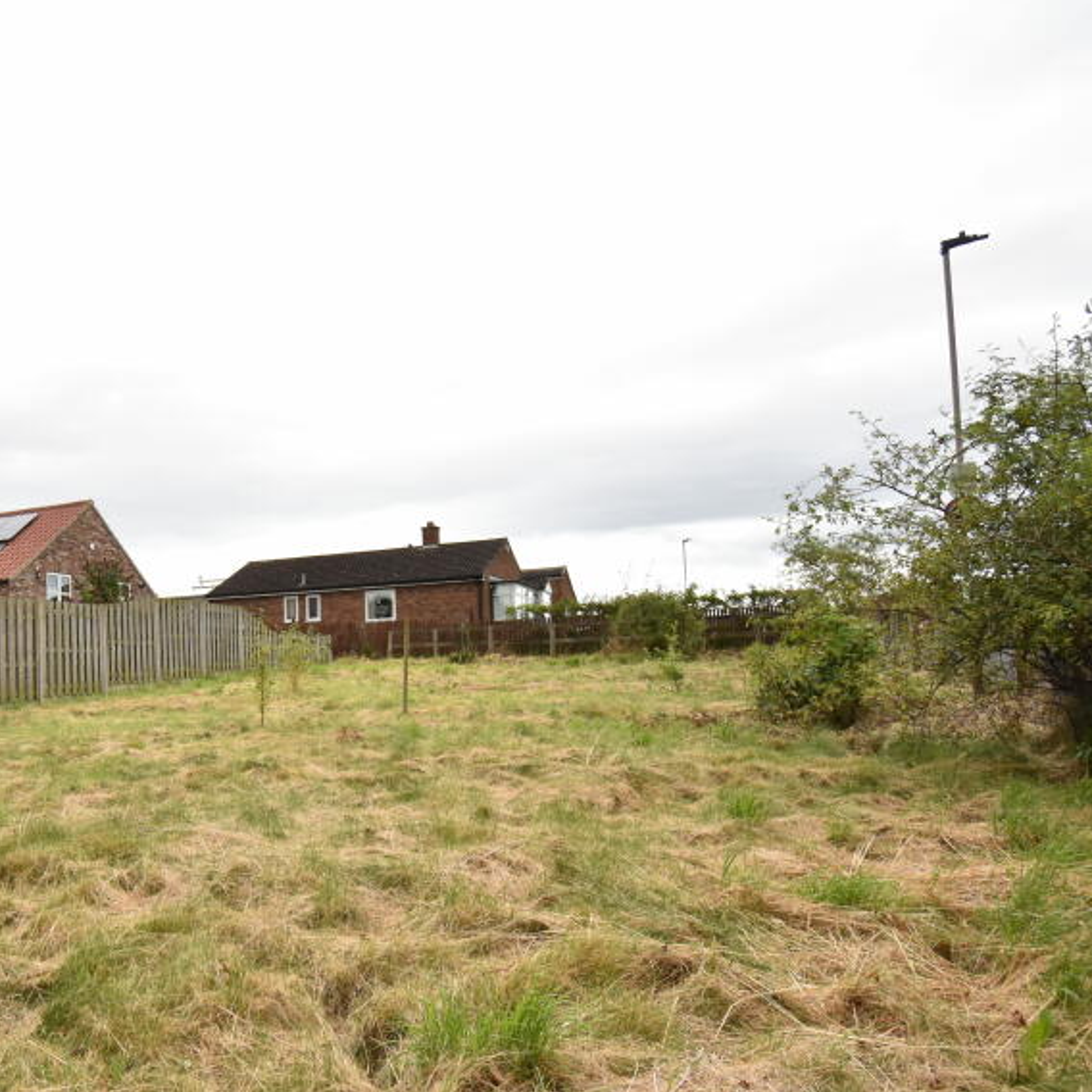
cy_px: 599
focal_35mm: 23
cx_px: 200
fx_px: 821
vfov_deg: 67.1
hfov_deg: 61.1
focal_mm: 10
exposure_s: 1/1000
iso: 640
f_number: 4.5
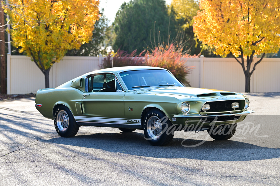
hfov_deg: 16.8
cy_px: 93
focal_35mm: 122
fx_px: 948
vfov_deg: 11.2
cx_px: 140
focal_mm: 122
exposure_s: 1/200
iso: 250
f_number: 4.5
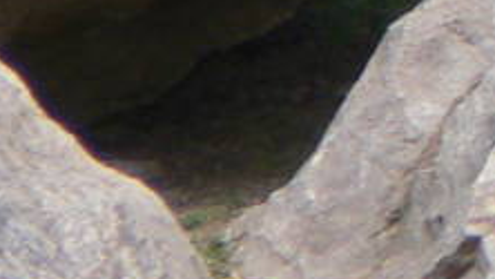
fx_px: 43219
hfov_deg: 0.7
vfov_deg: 0.4
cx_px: 1777
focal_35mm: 3292
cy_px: -1009
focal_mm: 88.8
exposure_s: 1/125
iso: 80
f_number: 5
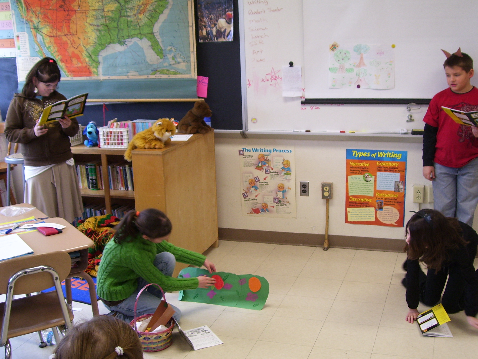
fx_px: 635
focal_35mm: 46
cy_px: 180
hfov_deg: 41.2
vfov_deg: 31.5
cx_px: 239
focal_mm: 7.6
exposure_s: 1/45
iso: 125
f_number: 3
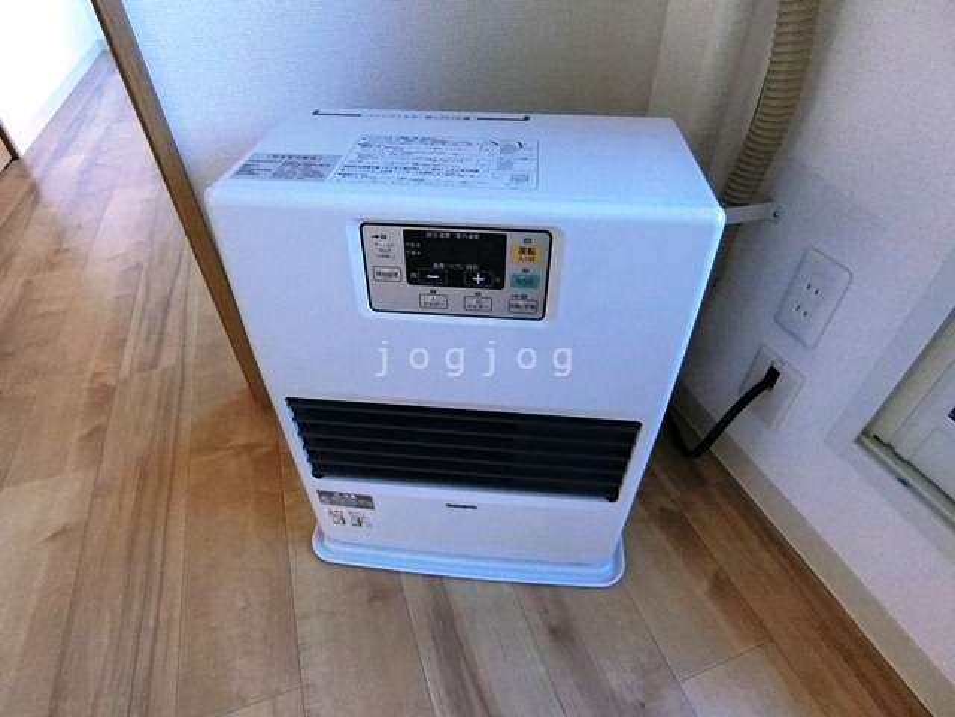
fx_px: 524
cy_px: 358
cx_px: 478
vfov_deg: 68.7
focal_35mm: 19
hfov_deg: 84.7
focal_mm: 4.06
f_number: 2.7
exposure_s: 1/320
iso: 1600
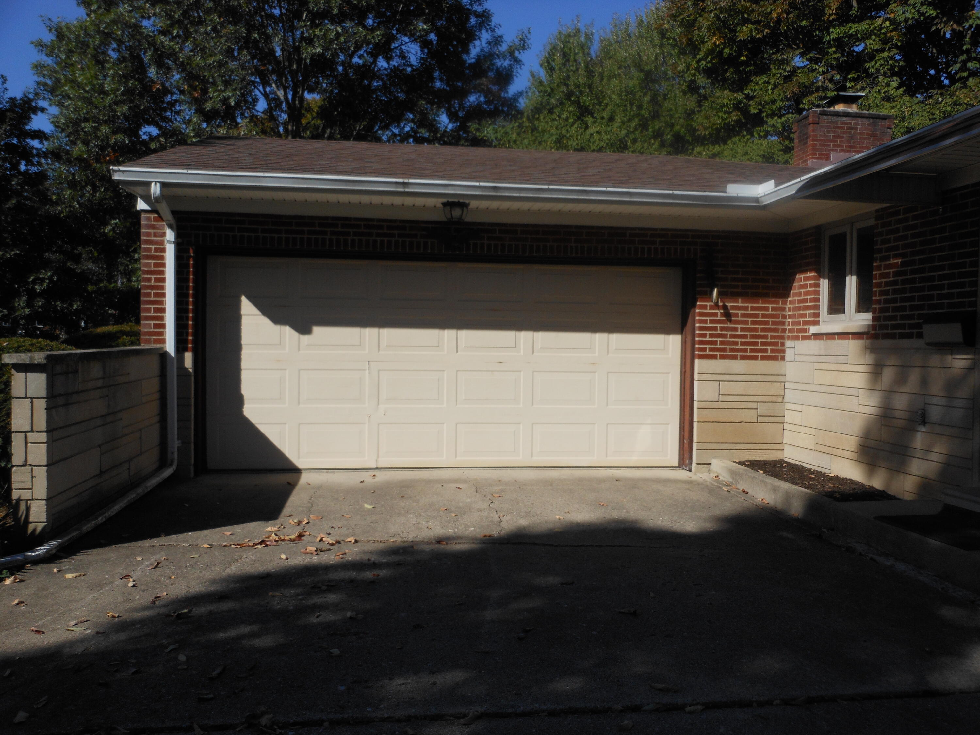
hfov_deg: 63.4
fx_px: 793
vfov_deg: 49.7
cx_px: 490
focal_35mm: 28
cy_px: 368
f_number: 3.7
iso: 80
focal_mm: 5
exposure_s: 1/1250
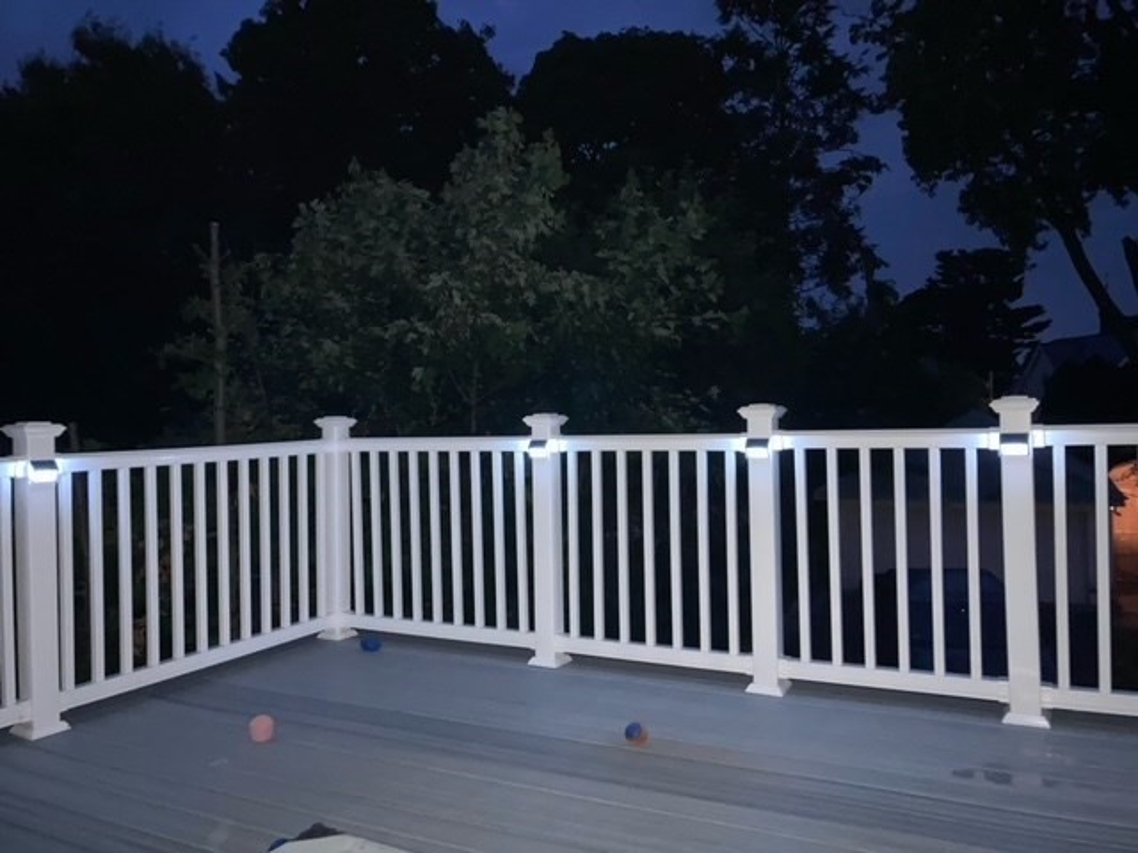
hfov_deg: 63.4
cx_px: 569
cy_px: 426
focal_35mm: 28
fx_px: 920
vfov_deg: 49.7
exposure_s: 1/4
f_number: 1.8
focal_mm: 3.99
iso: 640
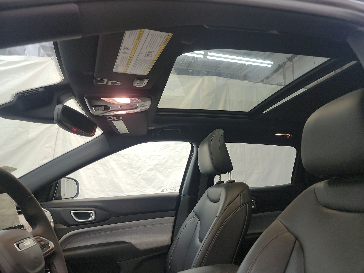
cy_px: 136
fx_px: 252
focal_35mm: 24
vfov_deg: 56.8
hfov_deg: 71.6
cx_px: 182
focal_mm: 6.7
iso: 328
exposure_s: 1/59
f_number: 1.8
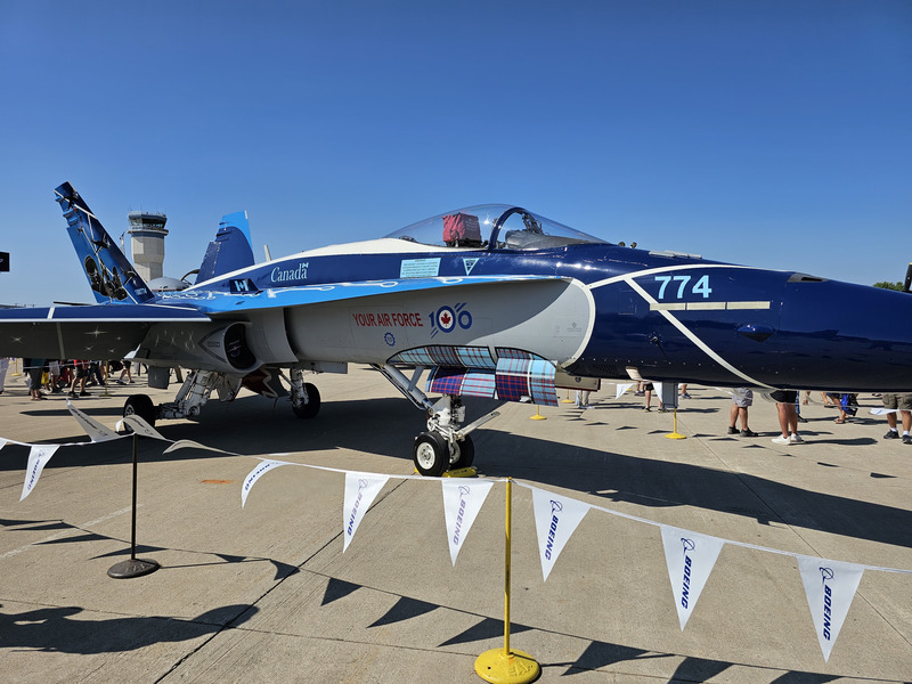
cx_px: 456
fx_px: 606
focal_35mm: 23
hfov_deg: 73.9
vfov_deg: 58.9
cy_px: 342
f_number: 1.7
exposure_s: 1/1785
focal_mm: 6.3
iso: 12
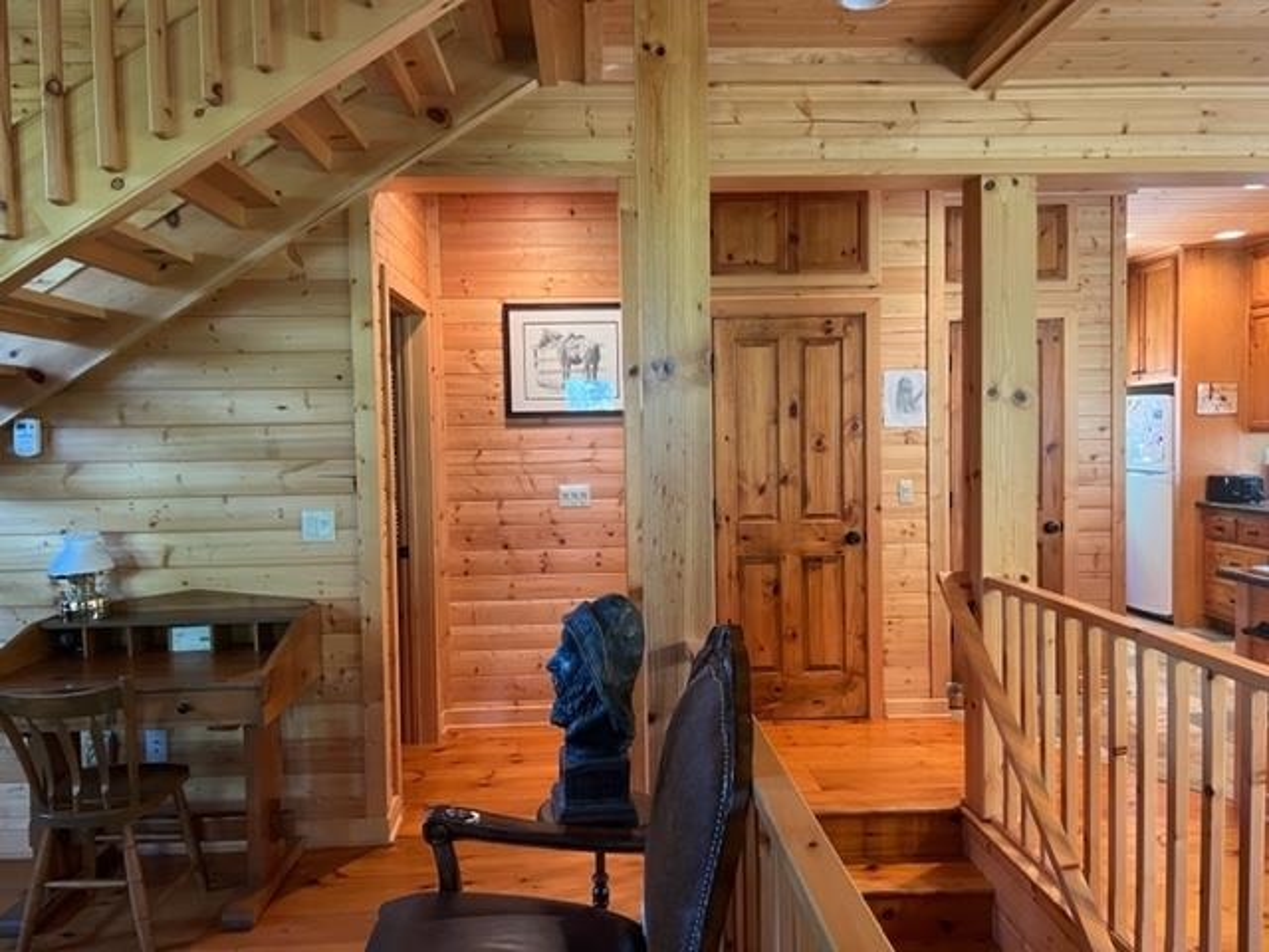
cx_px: 634
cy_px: 476
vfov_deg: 53.1
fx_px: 953
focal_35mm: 26
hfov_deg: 67.3
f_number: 1.5
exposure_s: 1/60
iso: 400
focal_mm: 5.7
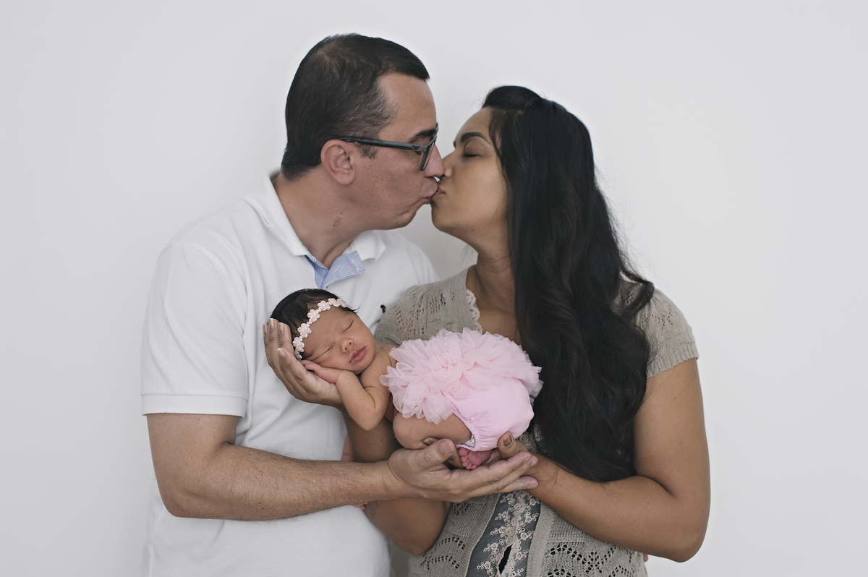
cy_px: 288
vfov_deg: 37.8
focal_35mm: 35
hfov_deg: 54.5
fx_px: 843
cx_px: 434
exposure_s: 1/100
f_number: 3.5
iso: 500
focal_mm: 35
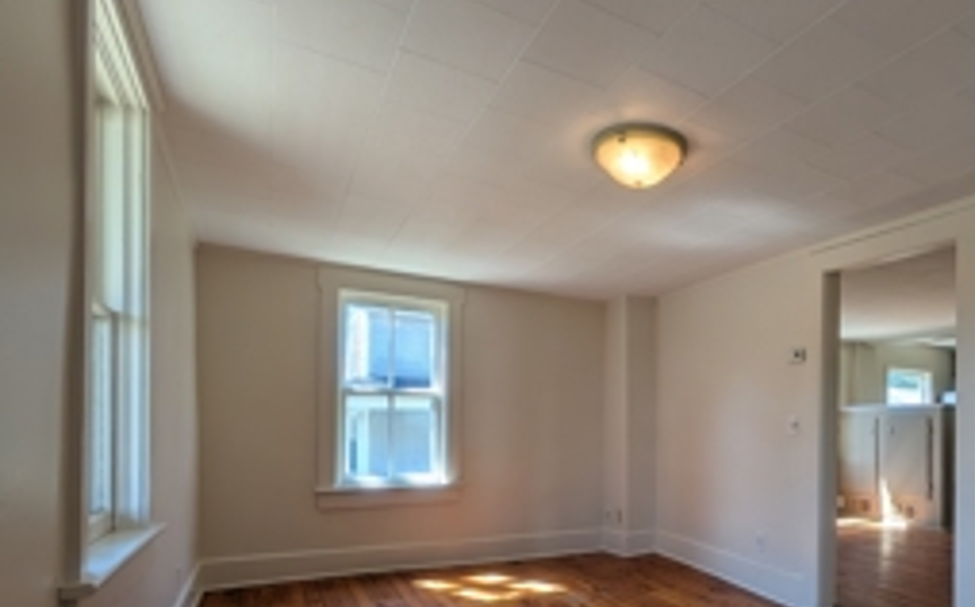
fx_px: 531
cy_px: 434
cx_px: 630
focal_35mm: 20
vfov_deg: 57.3
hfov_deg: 82.9
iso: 51
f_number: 1.7
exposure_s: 1/264
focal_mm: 2.02
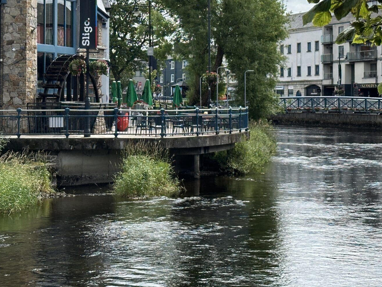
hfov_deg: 21.1
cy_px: 67
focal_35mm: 93
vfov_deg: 15.8
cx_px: 163
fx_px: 1026
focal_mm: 6.86
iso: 64
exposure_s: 1/5000
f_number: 1.78
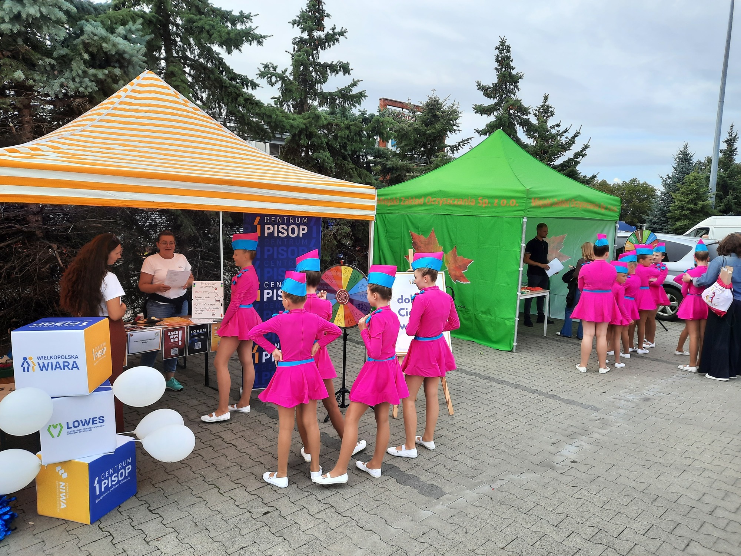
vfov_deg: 54.9
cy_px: 278
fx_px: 535
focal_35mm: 25
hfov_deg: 69.4
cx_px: 370
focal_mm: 4.6
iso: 32
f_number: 2
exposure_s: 1/608
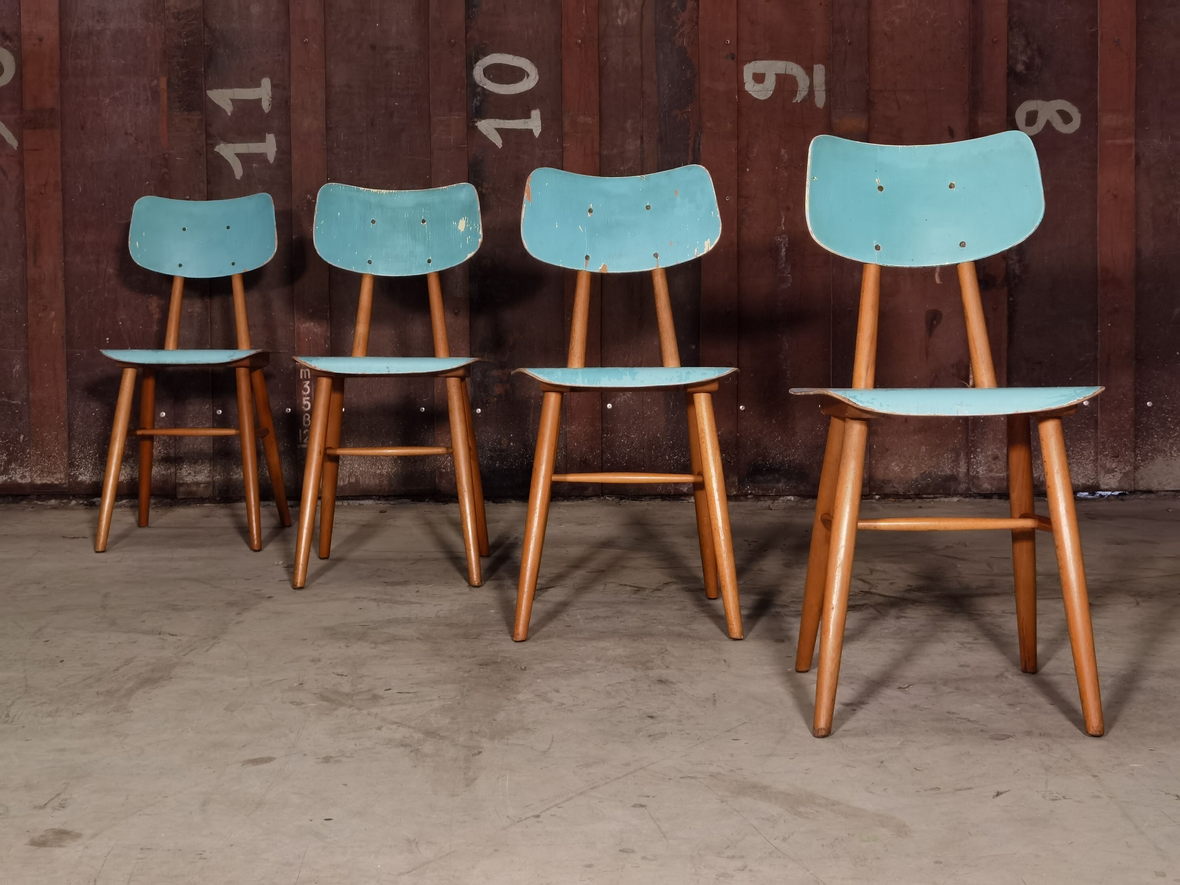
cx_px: 590
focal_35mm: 51
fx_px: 1739
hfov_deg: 37.5
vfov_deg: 28.6
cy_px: 442
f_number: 1.9
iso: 200
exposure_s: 1/50
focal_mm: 6.71
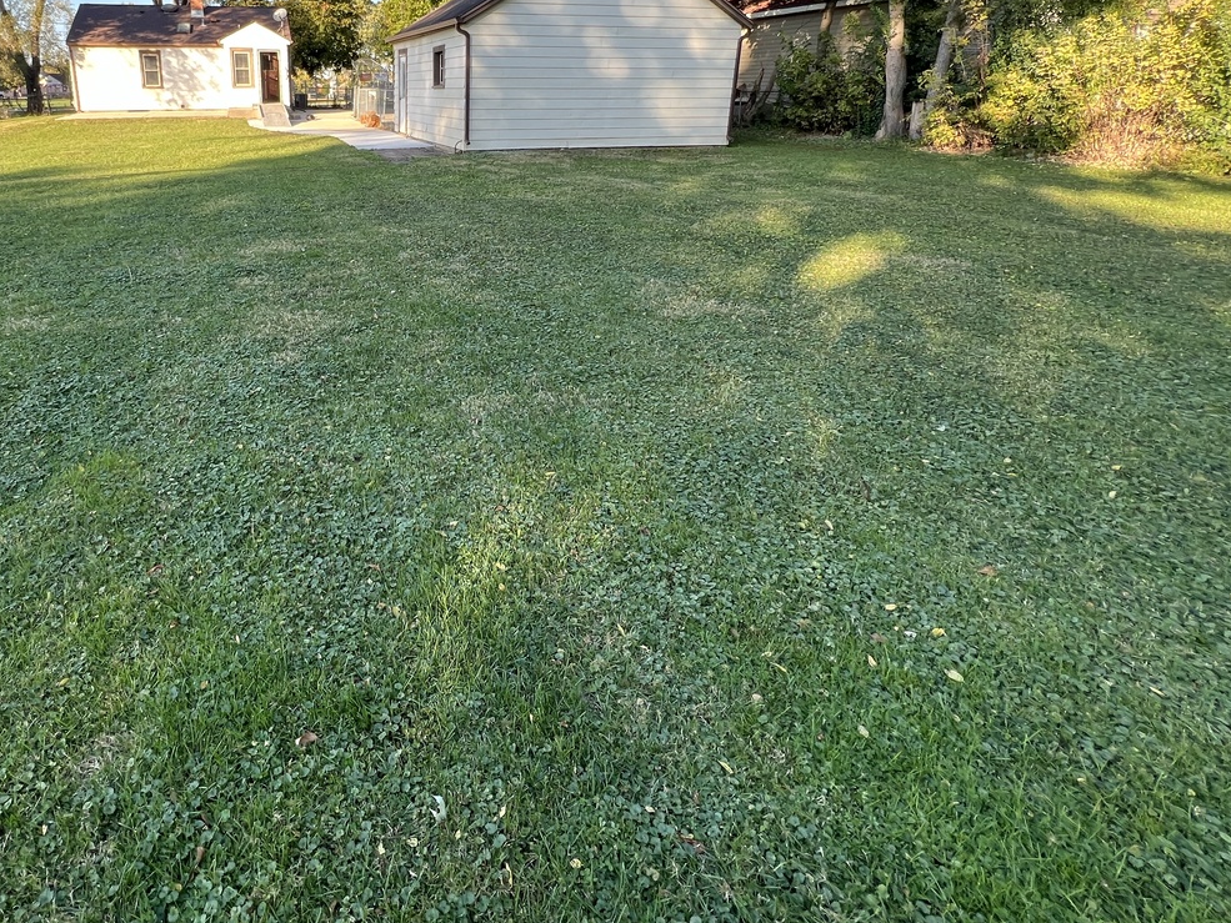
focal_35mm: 19
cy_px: 286
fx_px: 676
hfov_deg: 81.8
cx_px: 410
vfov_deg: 66.3
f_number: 1.8
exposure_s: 1/181
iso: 32
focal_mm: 1.57
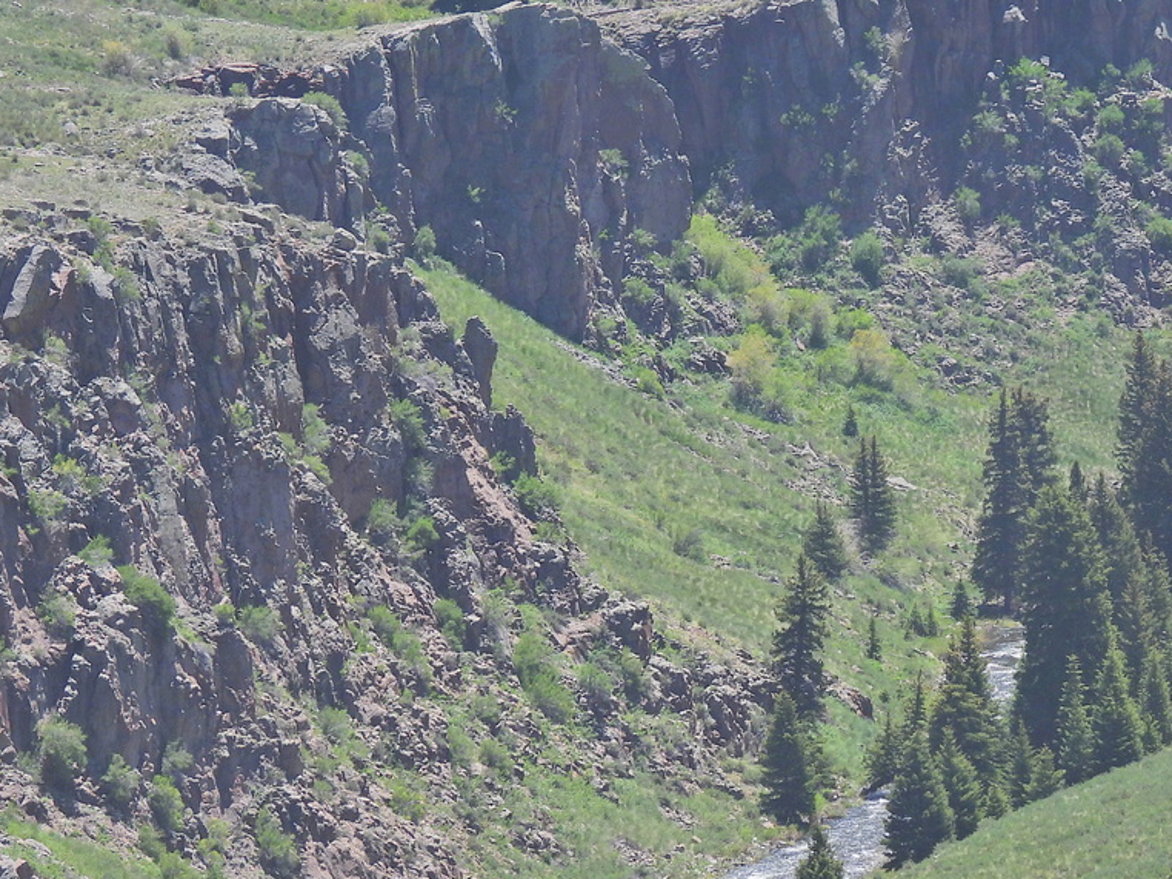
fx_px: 8529
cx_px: 721
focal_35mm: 252
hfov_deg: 7.9
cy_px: 462
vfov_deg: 5.9
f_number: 4.5
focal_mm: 26.8
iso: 100
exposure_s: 1/500
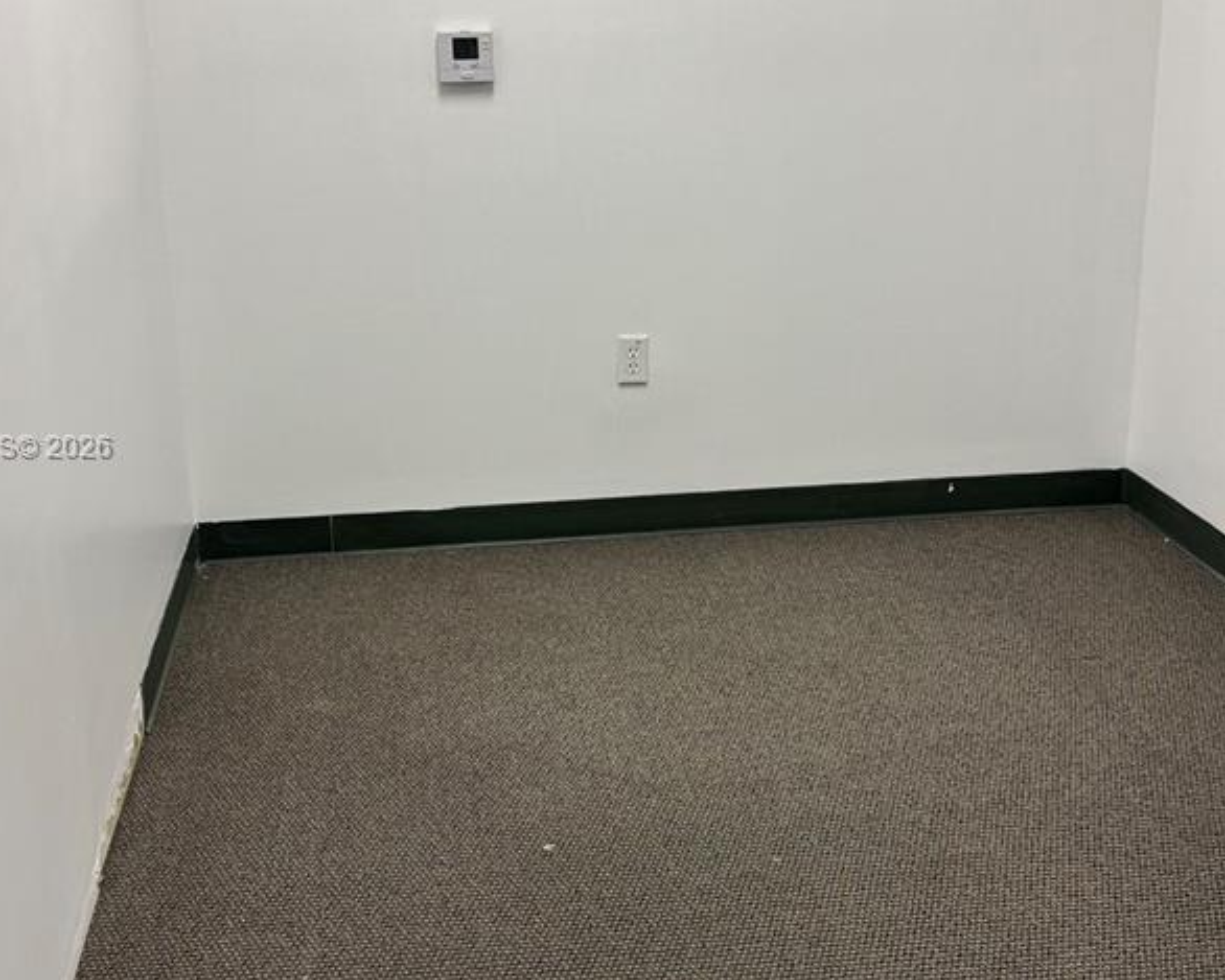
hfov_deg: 38.7
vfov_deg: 31.4
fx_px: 1741
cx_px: 665
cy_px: 449
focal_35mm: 48
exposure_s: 1/120
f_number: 1.78
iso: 100
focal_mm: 6.76
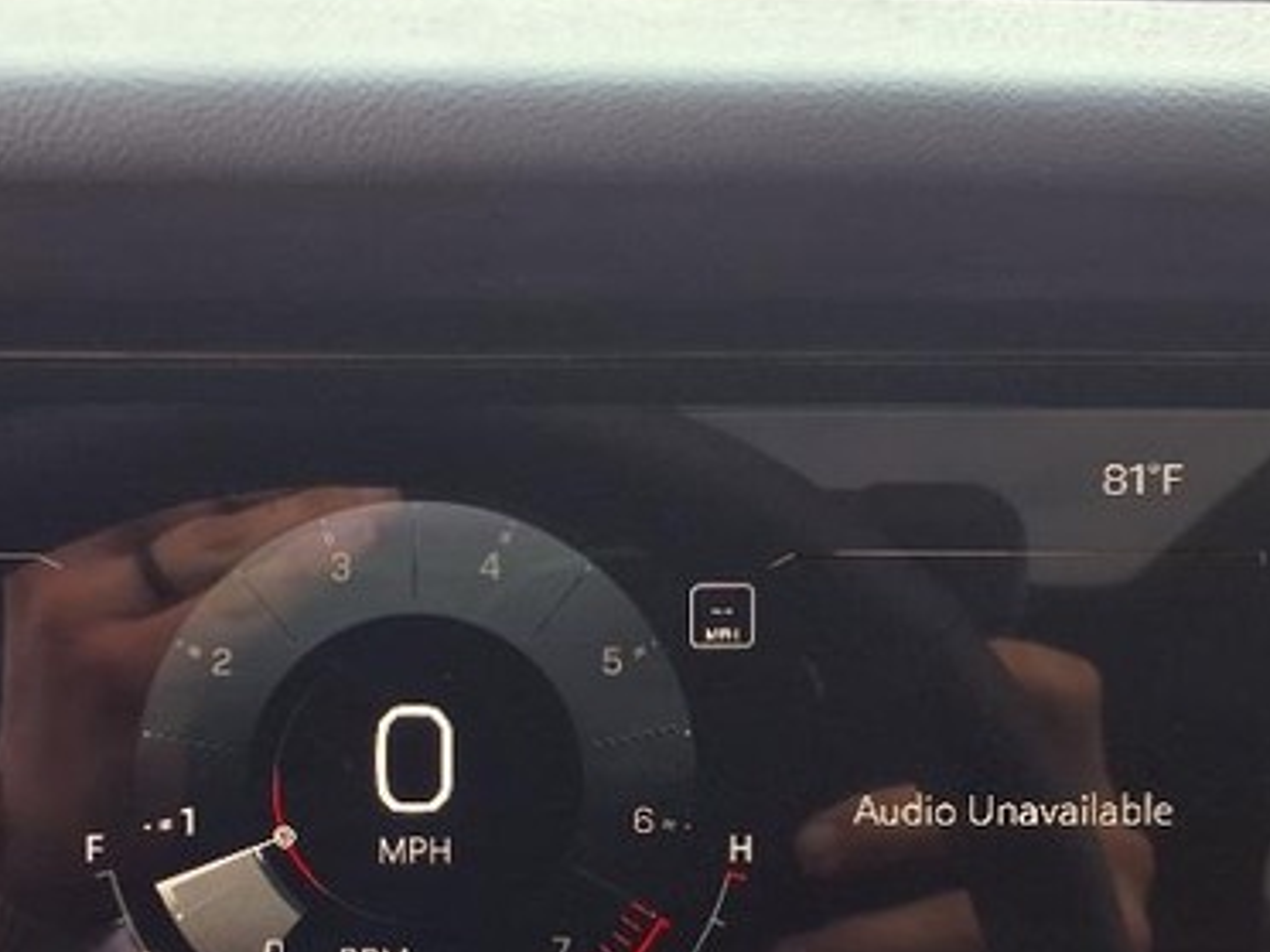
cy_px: 805
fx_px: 2128
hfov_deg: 32.6
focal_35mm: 58
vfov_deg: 24.7
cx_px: 314
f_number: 1.9
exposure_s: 1/60.2
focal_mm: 3.58
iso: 50
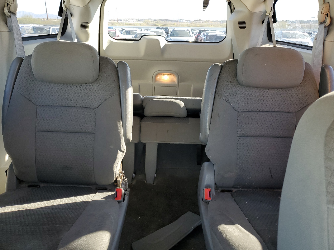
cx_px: 167
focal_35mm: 26
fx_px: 251
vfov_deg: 53.1
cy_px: 125
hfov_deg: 67.3
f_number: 1.5
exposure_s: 1/120
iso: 65
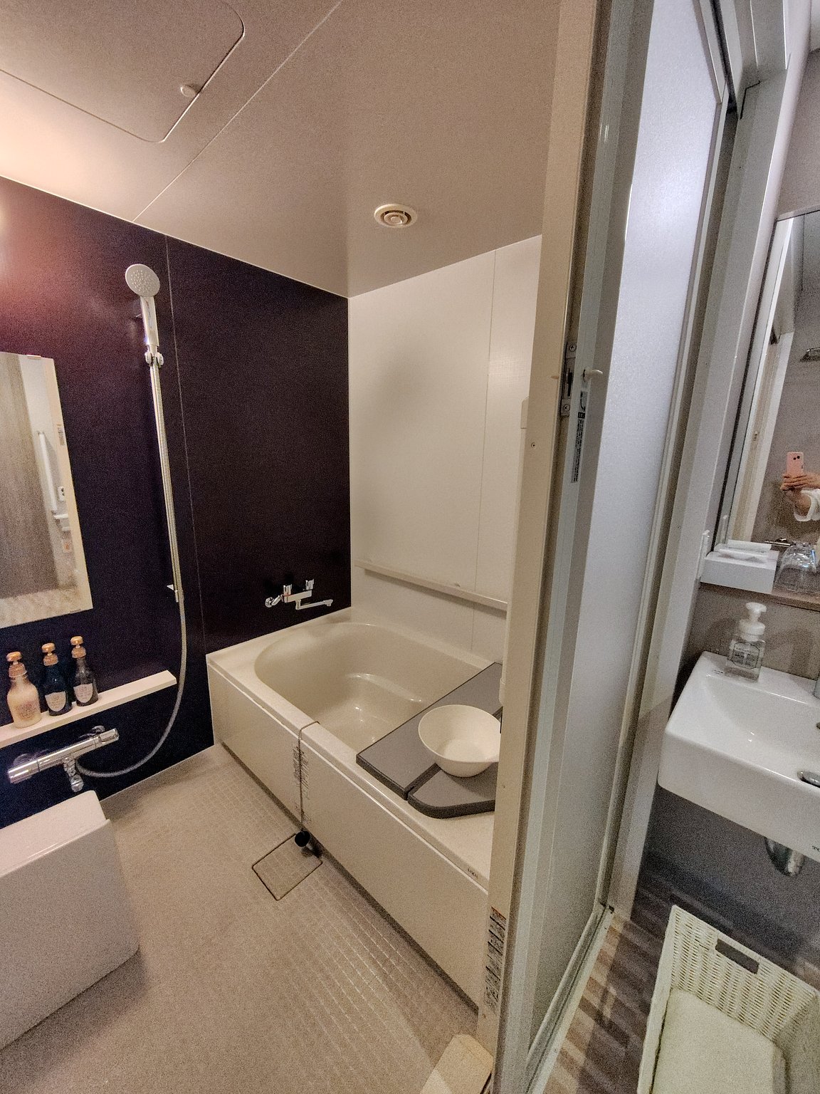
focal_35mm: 13
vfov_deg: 106.2
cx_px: 410
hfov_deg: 89.9
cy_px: 547
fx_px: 411
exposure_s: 1/60
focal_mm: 2.16
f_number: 2.2
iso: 1674
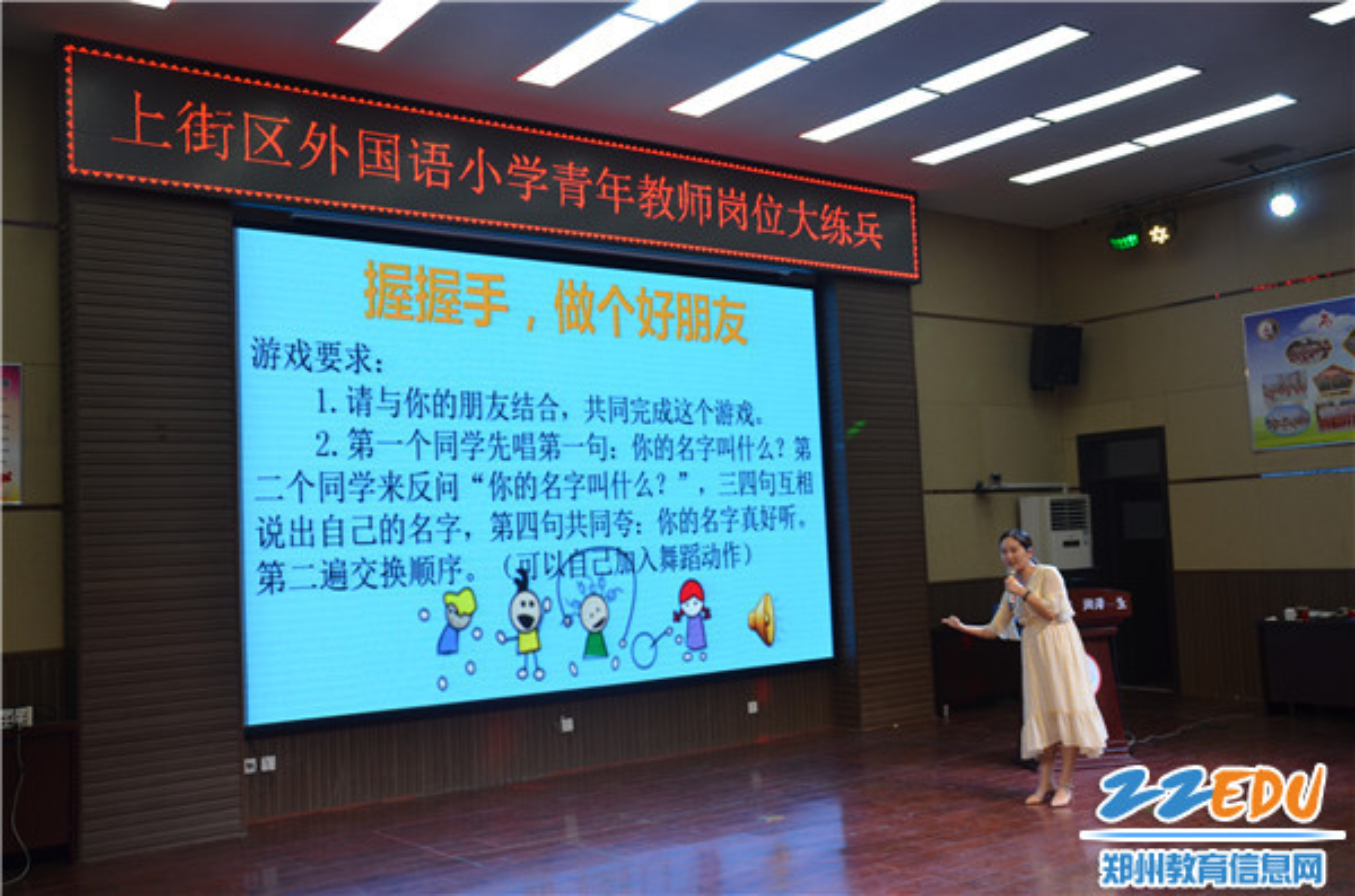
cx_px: 678
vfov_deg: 36.7
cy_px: 448
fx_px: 1352
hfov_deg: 53.2
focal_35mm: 36
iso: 400
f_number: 5
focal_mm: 24
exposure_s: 1/100
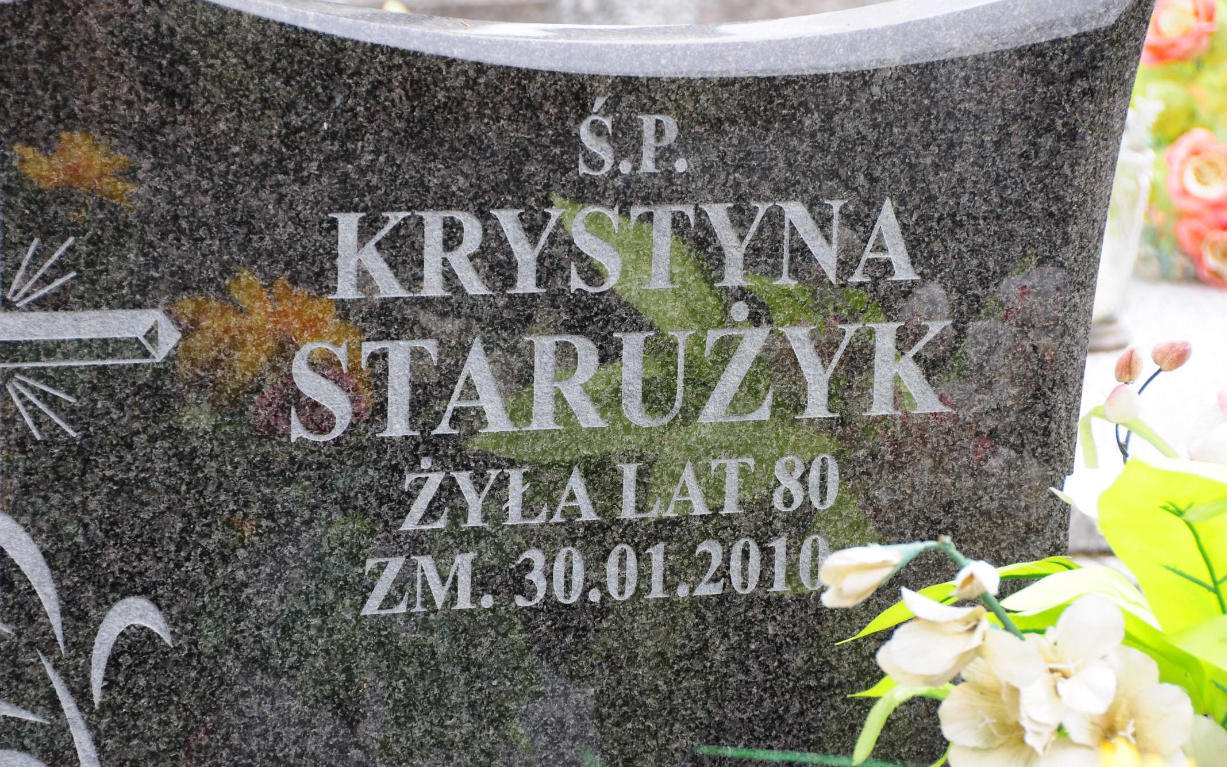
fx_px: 4614
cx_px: 614
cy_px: 407
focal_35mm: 138
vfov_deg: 9.5
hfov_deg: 15.1
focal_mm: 90
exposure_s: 1/250
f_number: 7.1
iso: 500
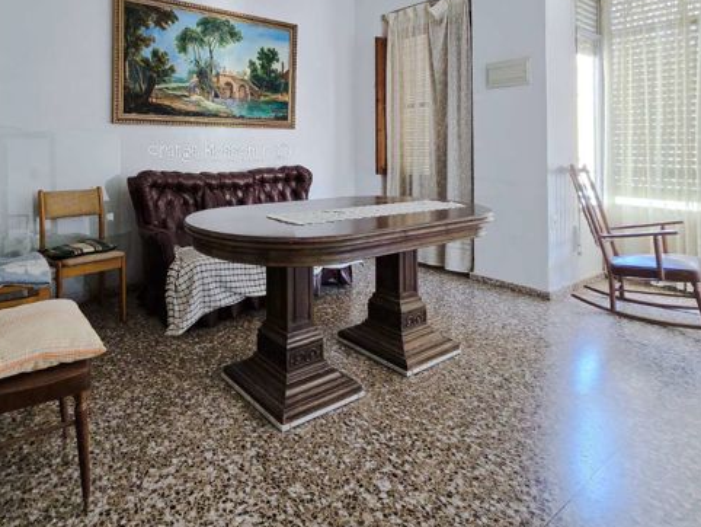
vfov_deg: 65.7
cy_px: 151
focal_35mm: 19
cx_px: 220
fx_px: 385
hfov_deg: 81.1
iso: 320
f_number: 2.2
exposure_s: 1/50
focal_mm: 2.2
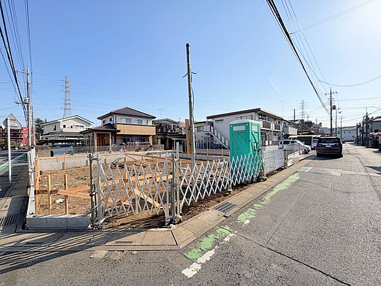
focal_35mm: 14
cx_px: 190
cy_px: 143
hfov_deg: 102.1
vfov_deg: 85.7
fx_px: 154
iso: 40
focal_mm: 2.22
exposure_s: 1/2028
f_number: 2.2
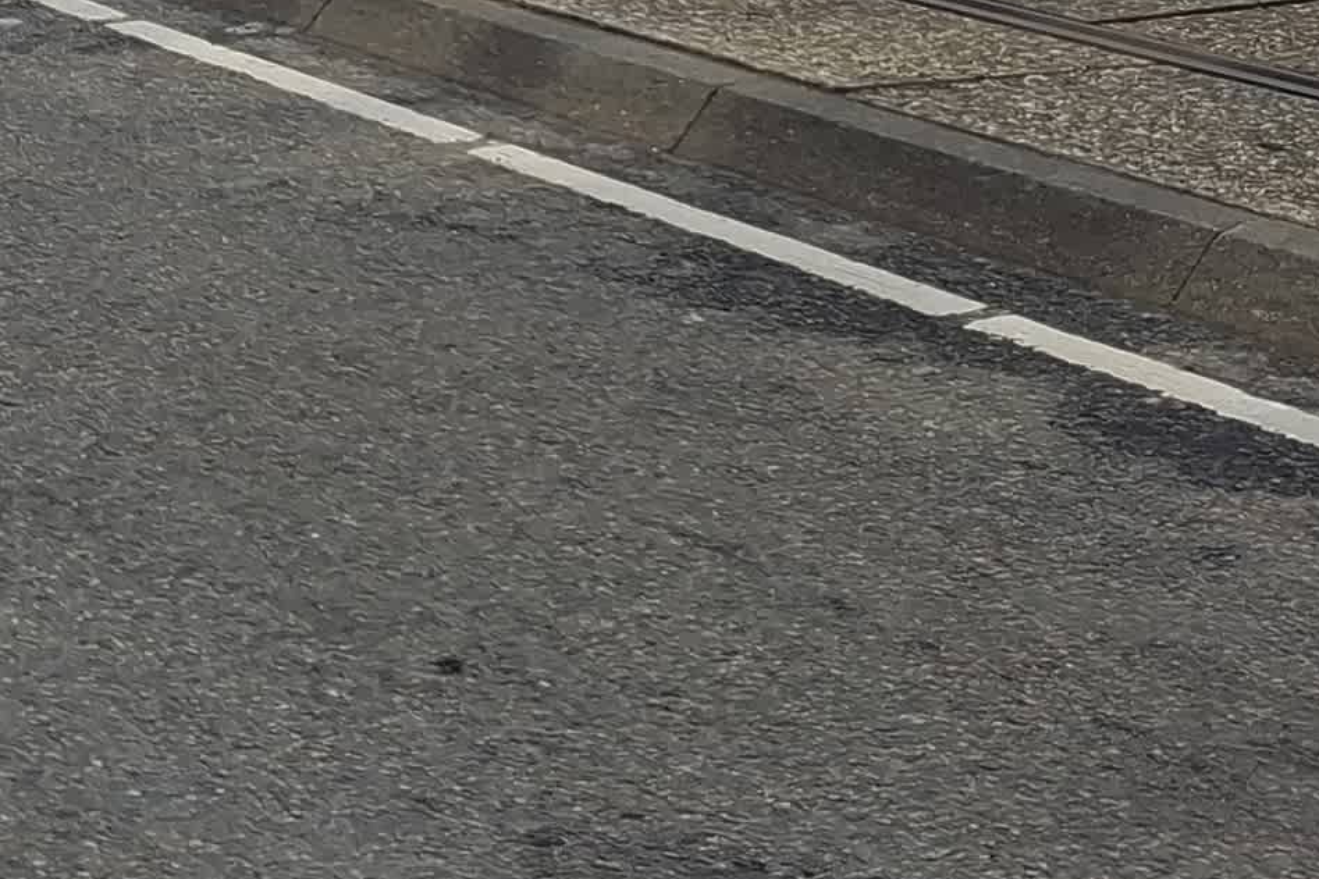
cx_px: -634
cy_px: -688
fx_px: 3774
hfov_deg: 17.8
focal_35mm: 103
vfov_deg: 12.2
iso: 50
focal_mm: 5.5
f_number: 1.8
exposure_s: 1/1038
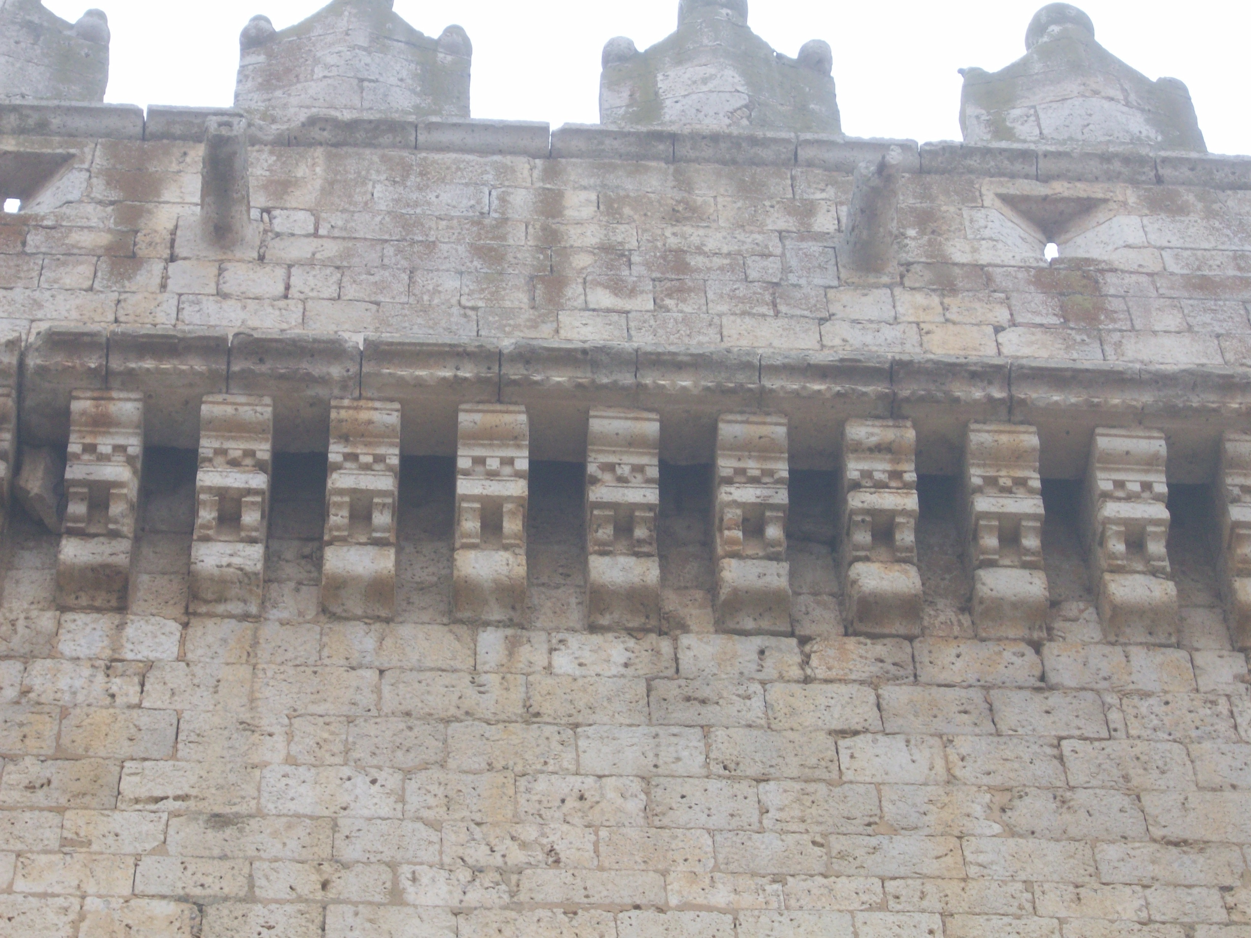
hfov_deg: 19.3
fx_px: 3686
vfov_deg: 14.5
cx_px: 626
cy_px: 469
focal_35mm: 102
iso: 64
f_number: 5.1
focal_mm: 17.1
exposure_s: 1/129
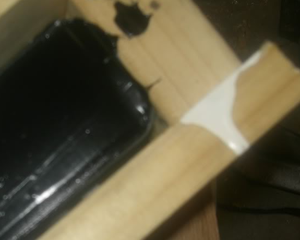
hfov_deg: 27.0
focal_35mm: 69
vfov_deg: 21.8
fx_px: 613
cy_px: 198
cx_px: 58
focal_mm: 6.3
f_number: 3.1
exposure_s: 1/60
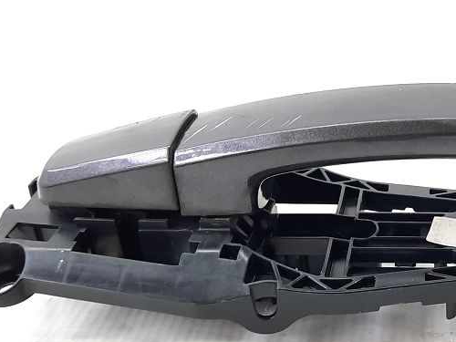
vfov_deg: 24.3
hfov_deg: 31.0
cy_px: 224
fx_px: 790
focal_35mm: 60
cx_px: 390
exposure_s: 1/50
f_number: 2
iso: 125
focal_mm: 4.6
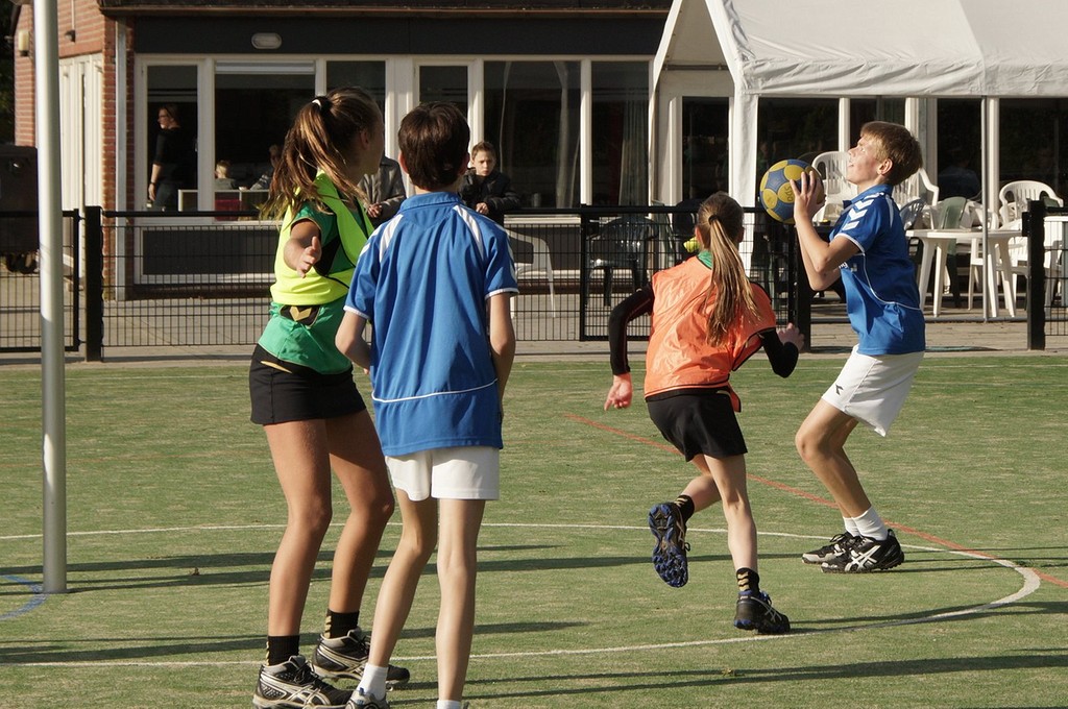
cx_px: 534
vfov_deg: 15.1
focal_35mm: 90
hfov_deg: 22.6
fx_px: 2667
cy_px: 354
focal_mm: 60
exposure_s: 1/640
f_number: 8
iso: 200
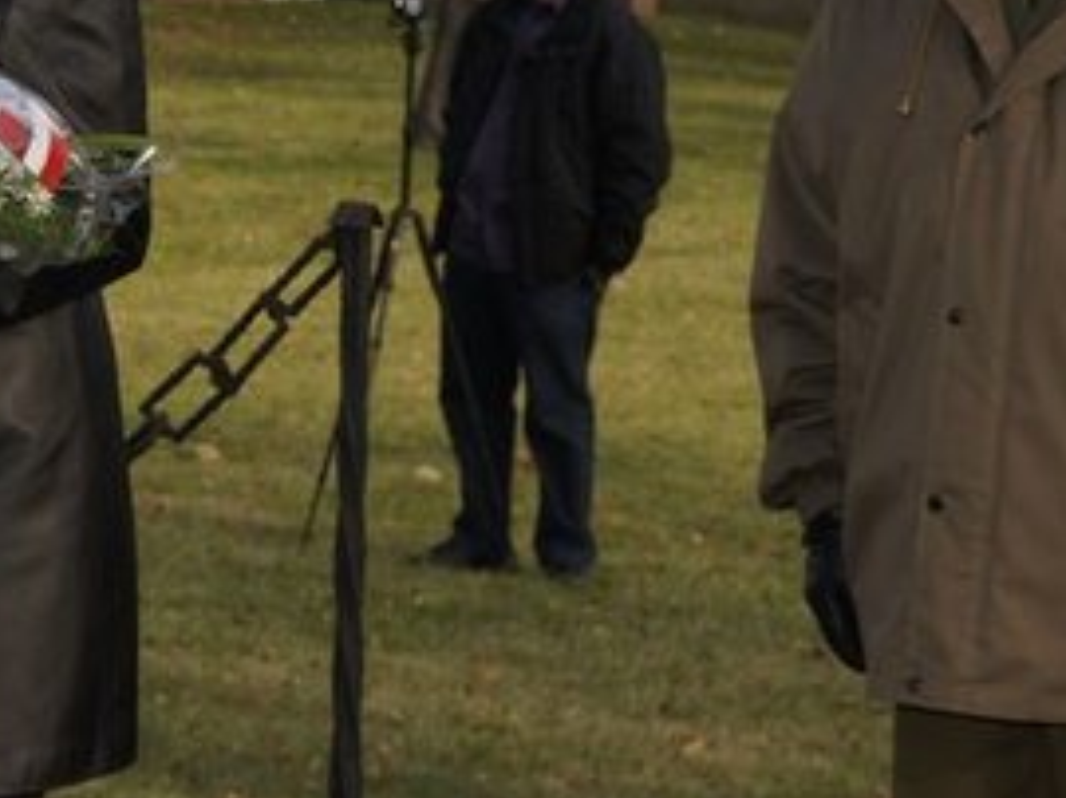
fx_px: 7477
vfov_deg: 6.1
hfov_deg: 8.2
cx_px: 347
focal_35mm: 243
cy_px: 209
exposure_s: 1/160
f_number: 9
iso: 200
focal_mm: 70
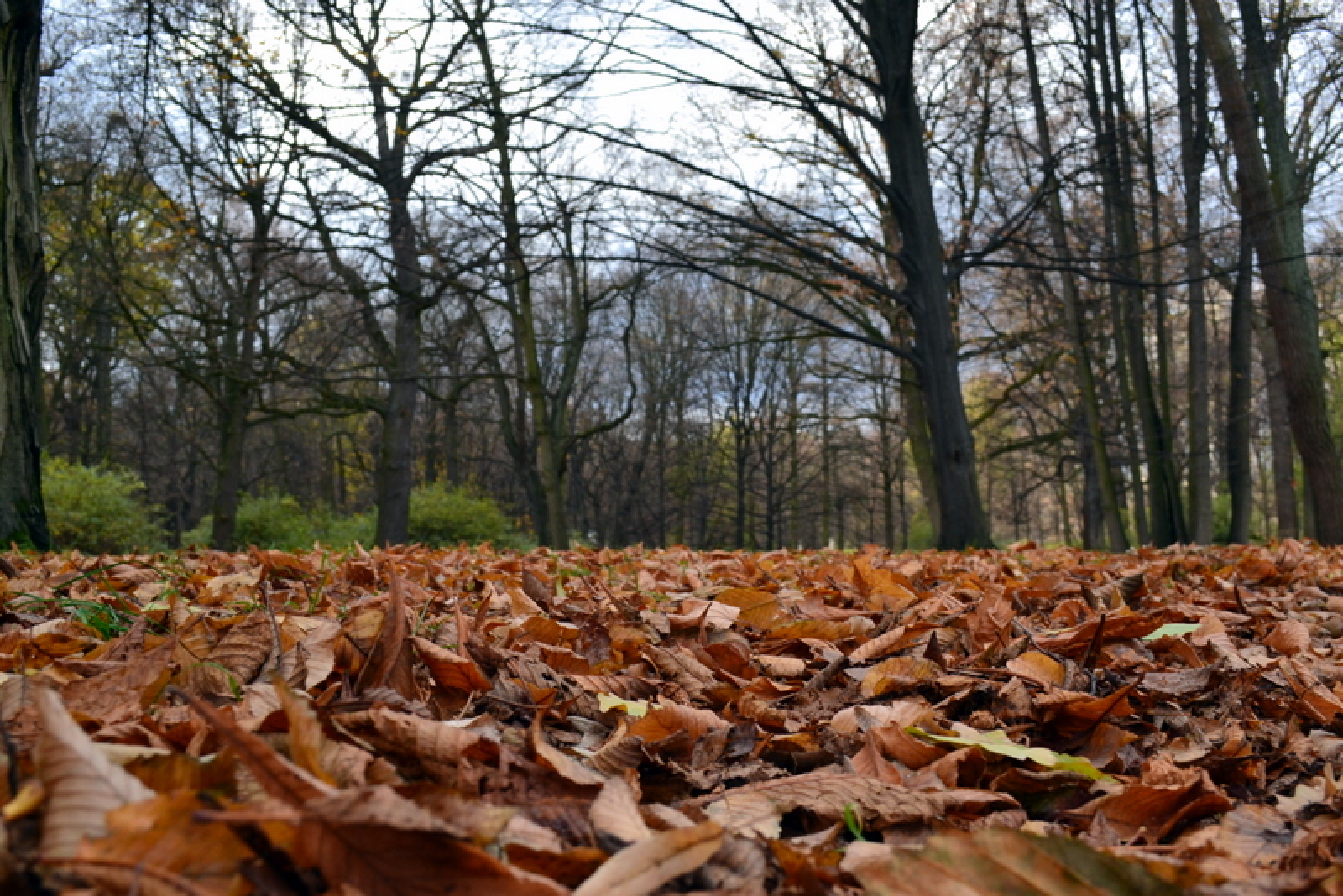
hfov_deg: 53.1
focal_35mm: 36
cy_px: 448
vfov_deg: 36.9
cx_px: 672
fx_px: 1343
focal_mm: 24
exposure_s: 1/60
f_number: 8
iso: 500
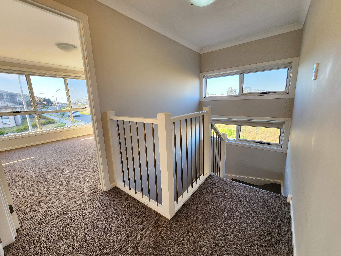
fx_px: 128
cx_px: 170
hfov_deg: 106.2
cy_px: 128
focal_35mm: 13
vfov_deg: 89.9
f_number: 2.2
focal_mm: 2.2
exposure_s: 1/50
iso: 50
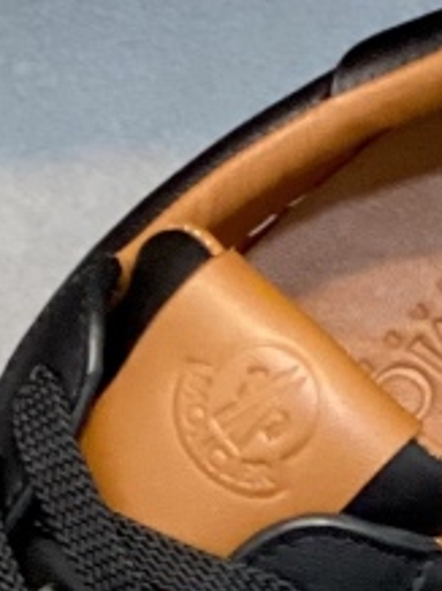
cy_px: 1000
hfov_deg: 4.3
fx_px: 5868
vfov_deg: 5.7
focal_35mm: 344
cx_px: 320
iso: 200
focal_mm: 6
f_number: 2
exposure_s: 1/100
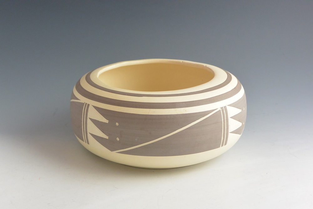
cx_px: 156
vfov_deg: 23.0
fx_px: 513
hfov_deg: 33.9
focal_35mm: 59
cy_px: 104
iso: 800
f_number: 5
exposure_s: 1/40
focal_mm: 21.9
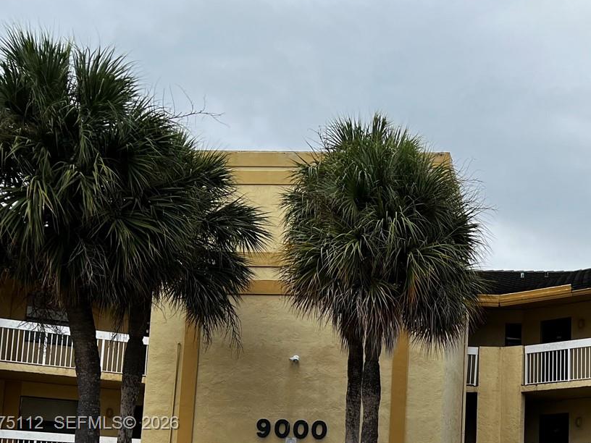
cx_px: 533
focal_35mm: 51
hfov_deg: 35.3
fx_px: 871
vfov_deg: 27.2
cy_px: 424
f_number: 1.5
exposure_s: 1/2008
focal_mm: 5.7
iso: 50
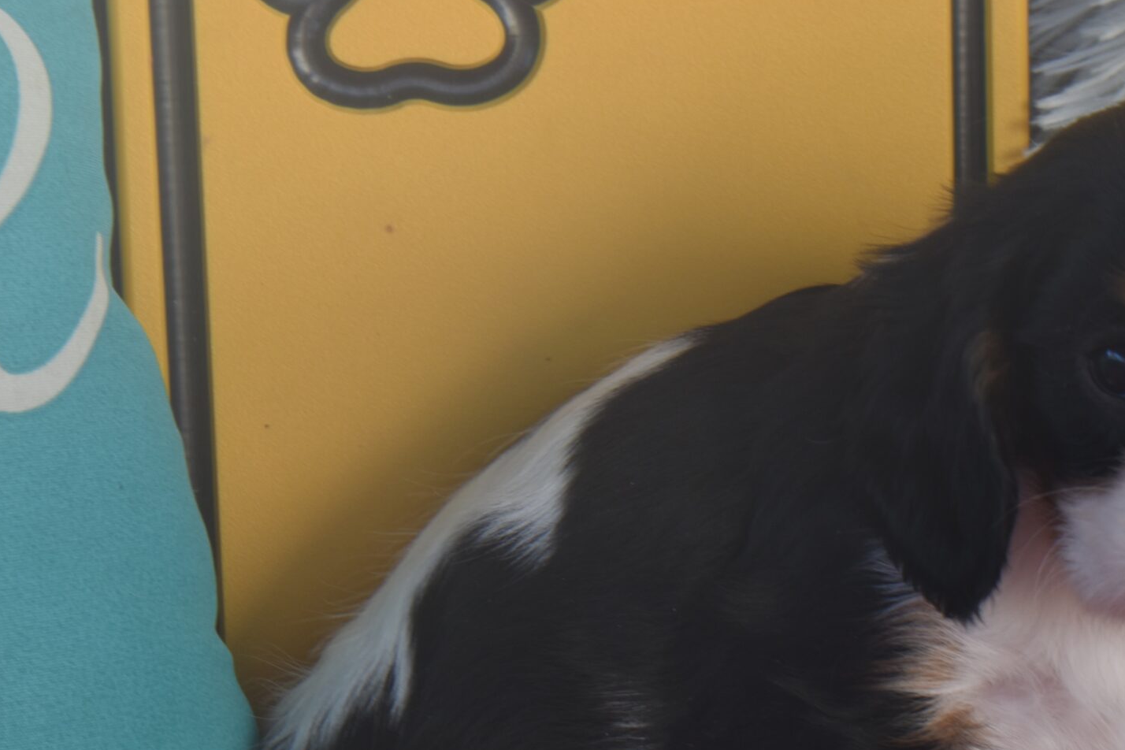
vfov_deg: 9.2
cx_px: 752
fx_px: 4621
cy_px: 652
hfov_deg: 13.9
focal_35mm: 148
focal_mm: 55
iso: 180
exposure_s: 1/60
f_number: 8
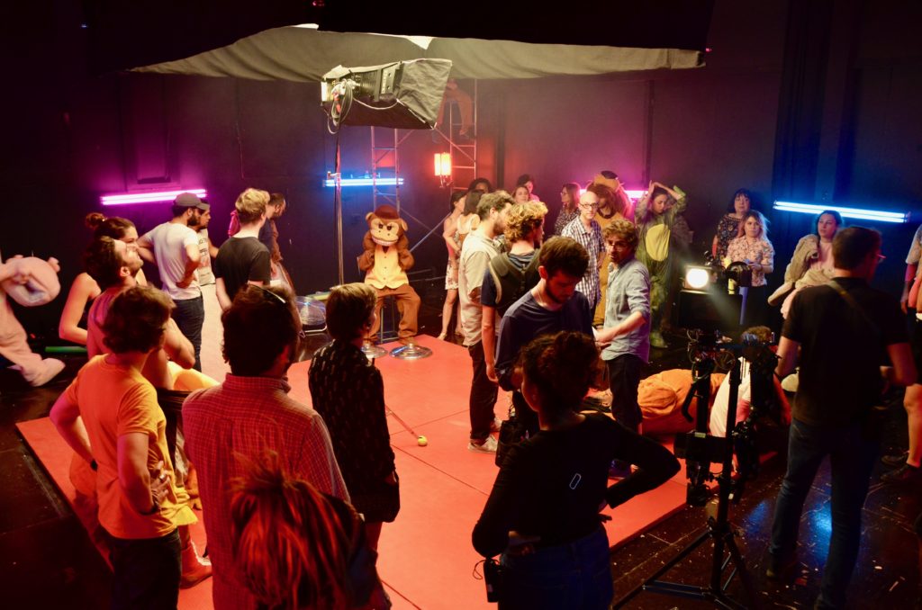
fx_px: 690
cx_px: 461
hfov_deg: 67.5
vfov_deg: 47.7
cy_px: 305
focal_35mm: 27
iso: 800
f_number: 3.5
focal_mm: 18
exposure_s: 1/30
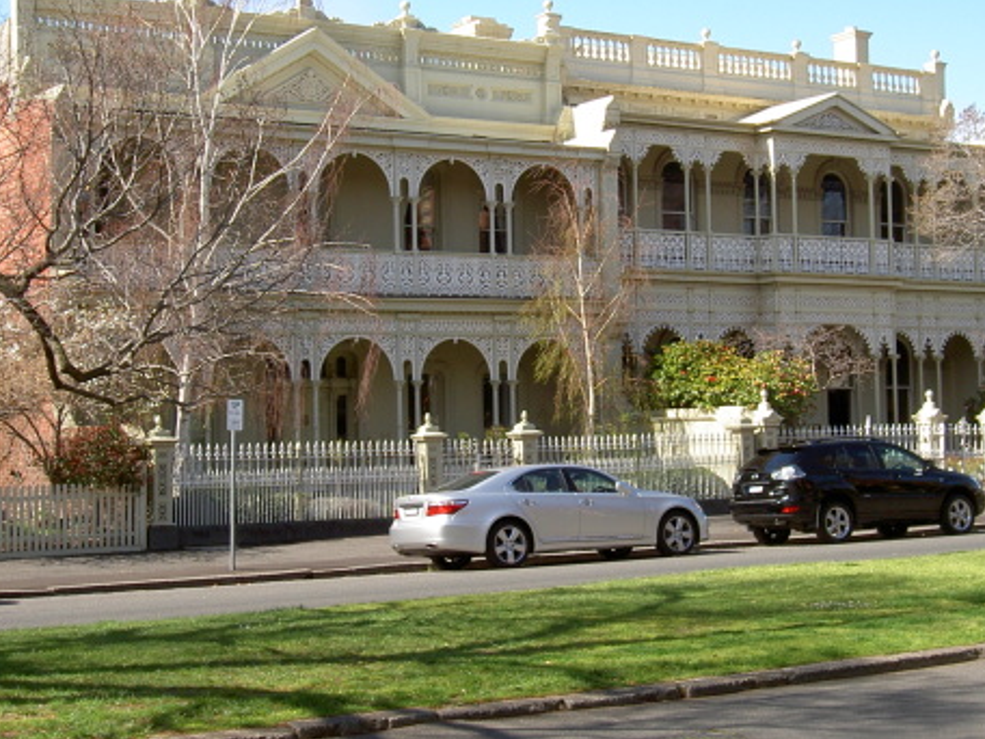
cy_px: 292
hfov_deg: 29.4
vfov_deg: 22.2
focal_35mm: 66
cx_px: 542
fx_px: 1878
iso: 50
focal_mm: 7.7
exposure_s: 1/160
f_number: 5.7
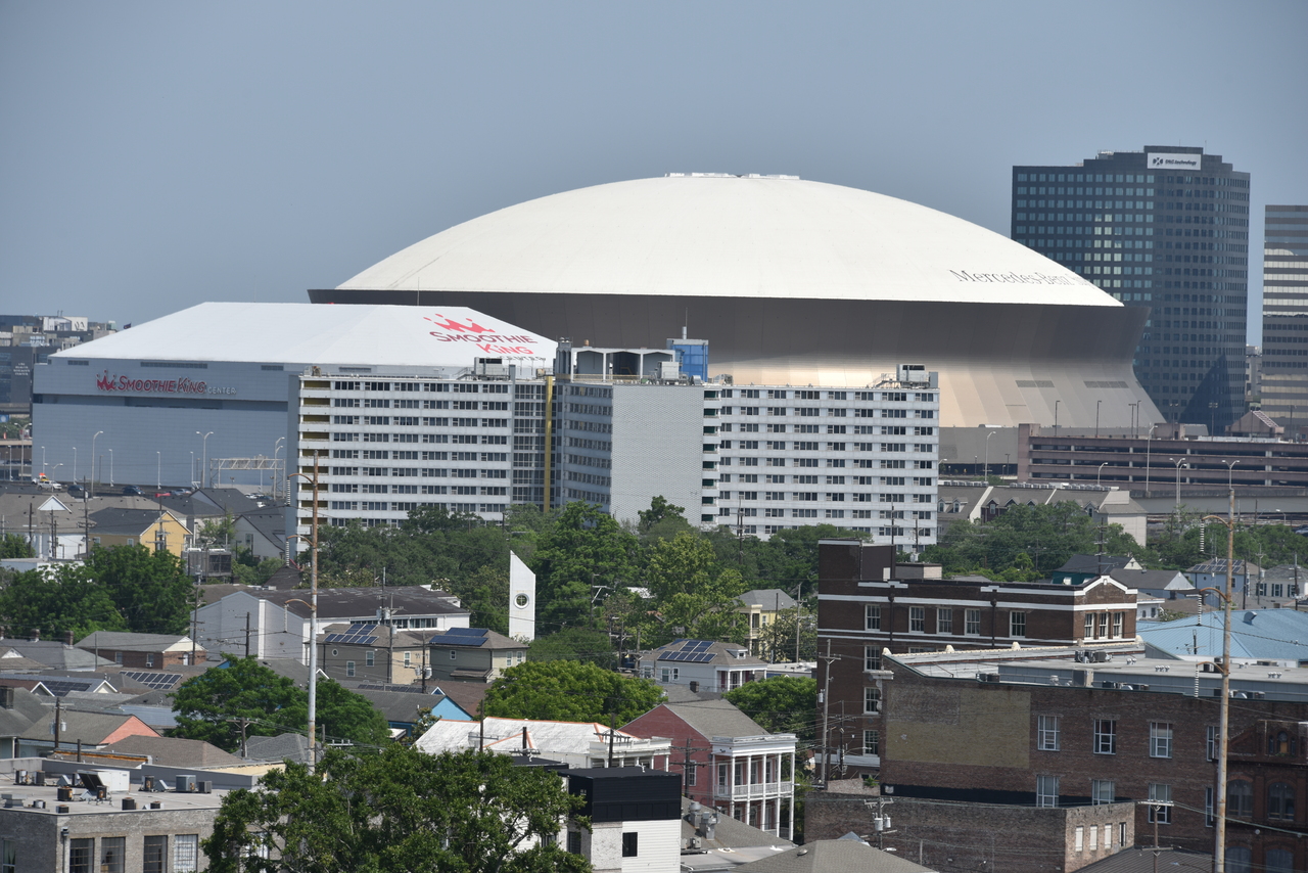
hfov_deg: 11.4
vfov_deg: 7.6
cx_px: 654
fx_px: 6541
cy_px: 436
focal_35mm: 180
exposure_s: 1/400
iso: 100
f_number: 9
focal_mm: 180
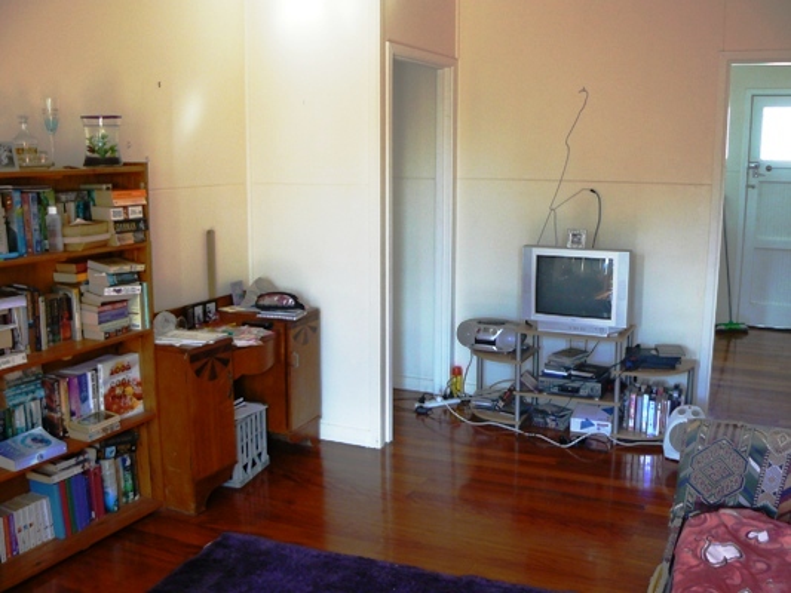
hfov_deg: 51.3
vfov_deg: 39.7
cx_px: 396
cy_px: 296
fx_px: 823
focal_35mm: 36
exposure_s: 1/30
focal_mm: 6
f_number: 2.8
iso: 125
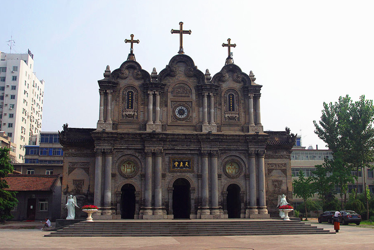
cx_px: 187
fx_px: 374
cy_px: 125
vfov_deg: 36.9
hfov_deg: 53.1
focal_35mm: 36
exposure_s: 1/640
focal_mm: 24.38
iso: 200
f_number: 8
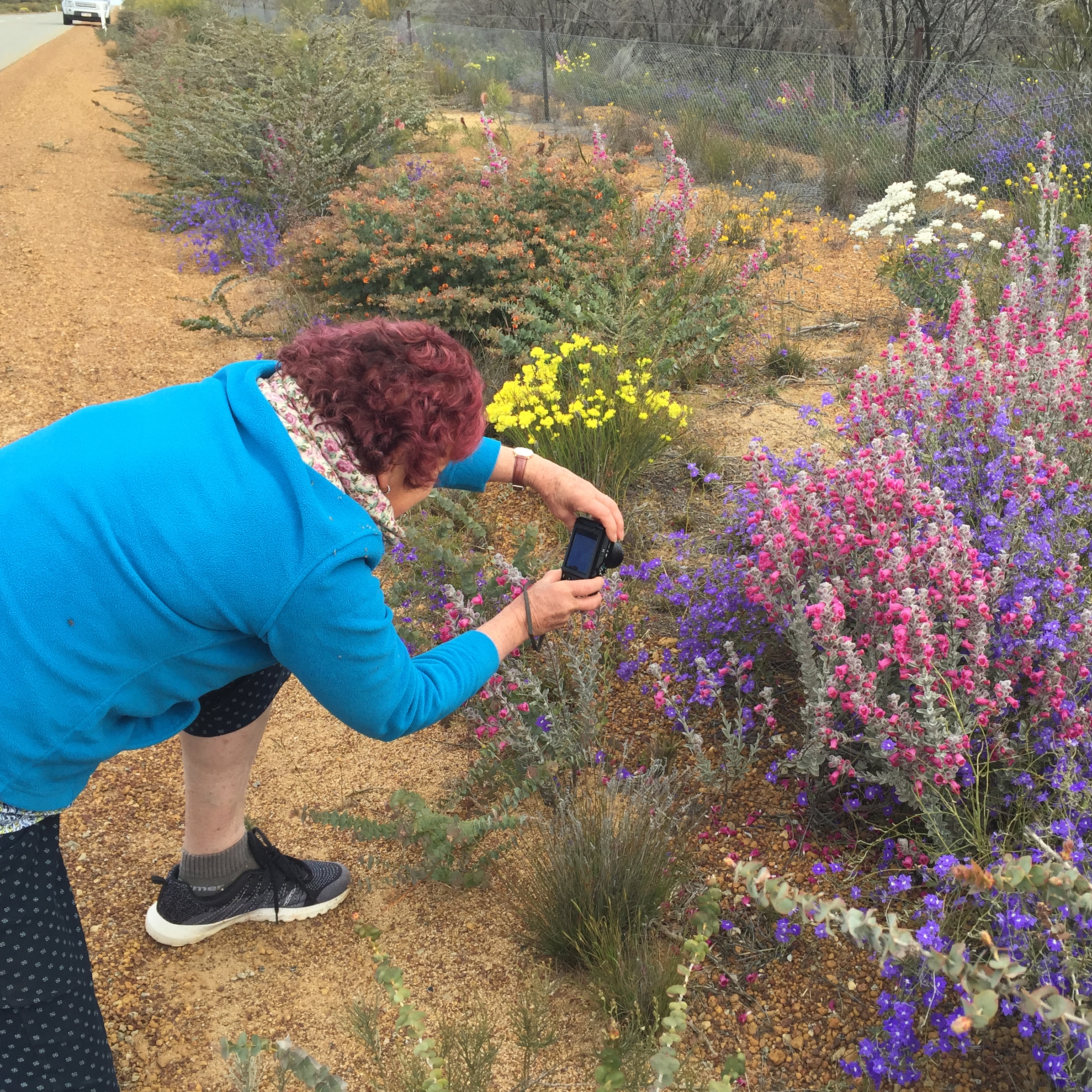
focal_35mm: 35
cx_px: 663
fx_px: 1249
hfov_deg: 46.9
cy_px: 535
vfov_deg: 47.2
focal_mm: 4.15
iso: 32
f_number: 2.2
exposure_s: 1/391
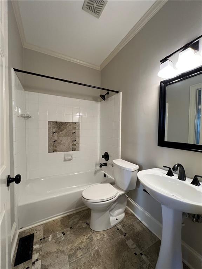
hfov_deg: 89.9
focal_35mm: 13
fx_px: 101
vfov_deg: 106.2
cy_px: 134
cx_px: 101
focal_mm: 1.57
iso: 250
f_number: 1.8
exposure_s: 1/120
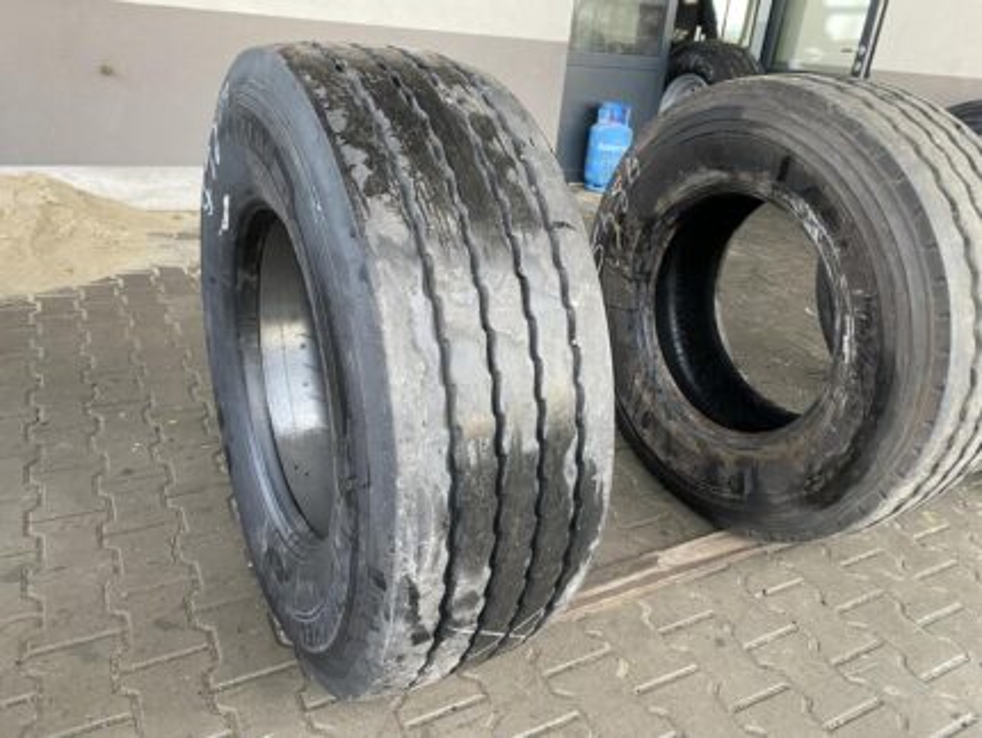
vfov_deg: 53.1
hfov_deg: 67.3
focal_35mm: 26
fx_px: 738
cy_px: 369
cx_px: 491
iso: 125
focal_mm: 4.25
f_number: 1.8
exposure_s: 1/87
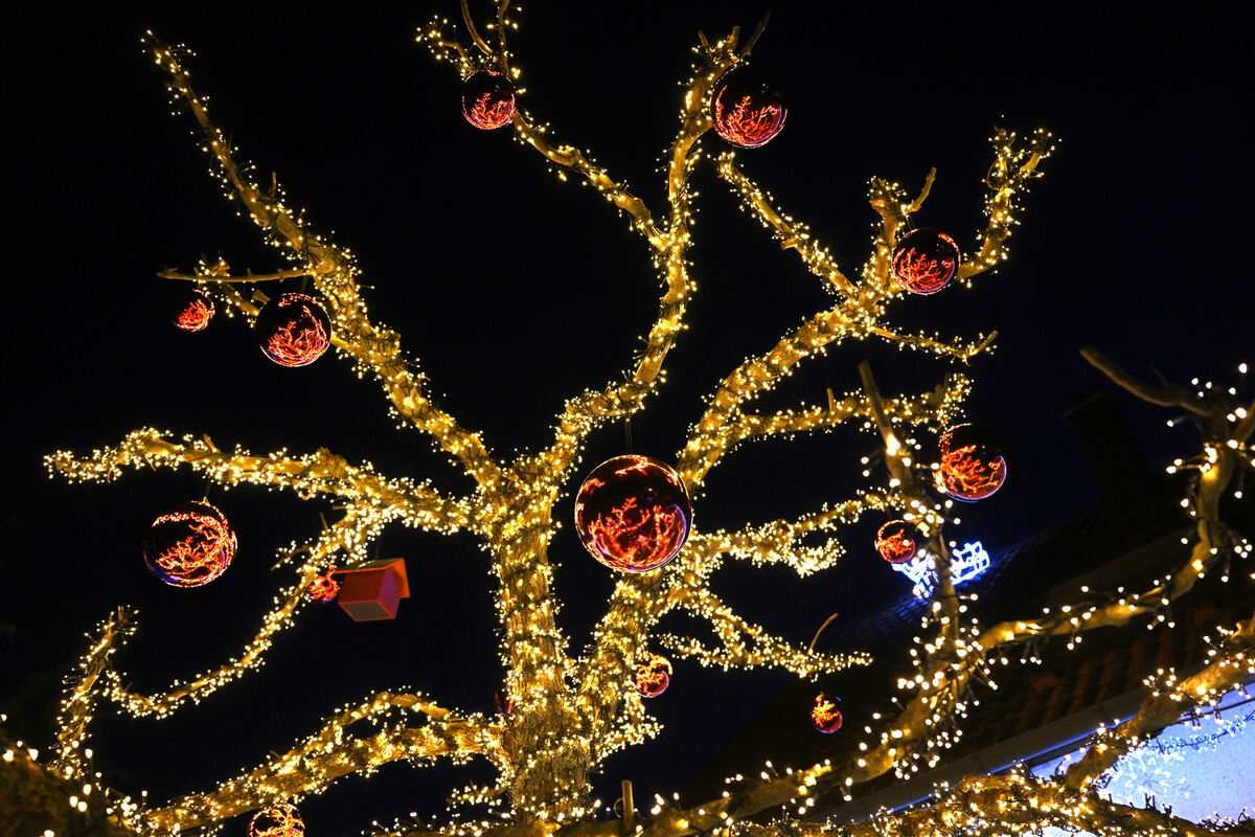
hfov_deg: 61.9
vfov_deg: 43.6
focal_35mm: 30
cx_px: 628
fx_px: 1046
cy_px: 418
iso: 2000
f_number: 3.5
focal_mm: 30
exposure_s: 1/200
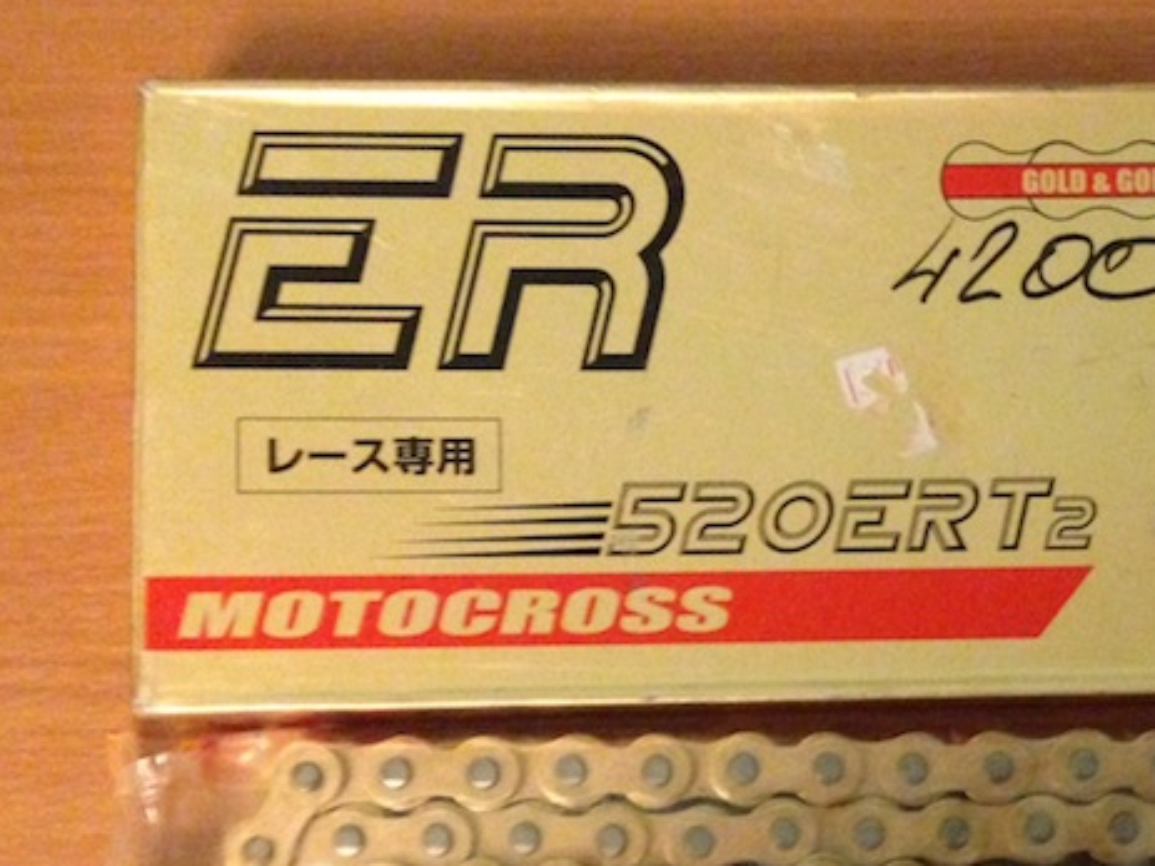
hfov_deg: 32.6
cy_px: 679
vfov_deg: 25.3
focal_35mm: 57
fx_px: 1901
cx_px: 968
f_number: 2.4
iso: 800
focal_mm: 4.12
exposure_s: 1/15
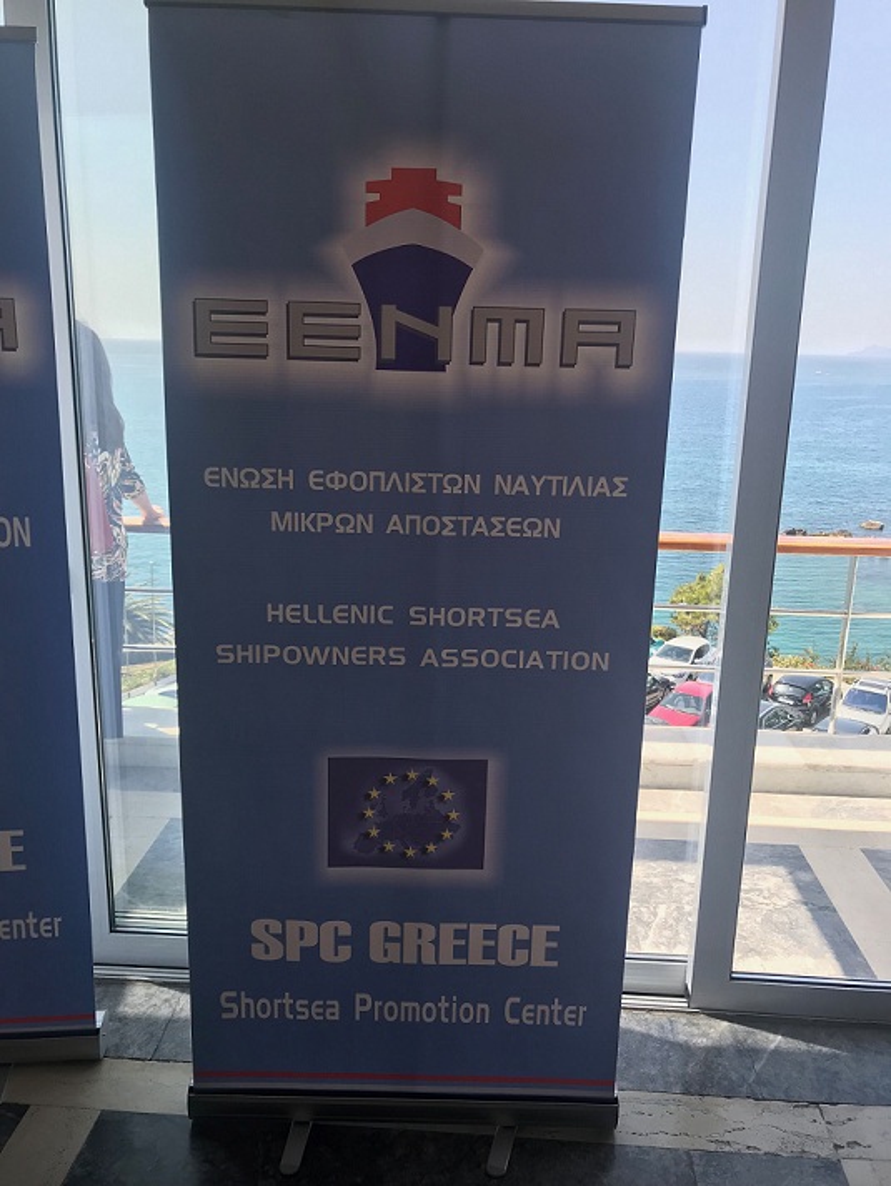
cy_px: 593
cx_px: 446
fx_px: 960
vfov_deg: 63.4
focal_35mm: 28
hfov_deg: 49.8
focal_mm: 3.99
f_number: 1.8
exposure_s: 1/431
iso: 20
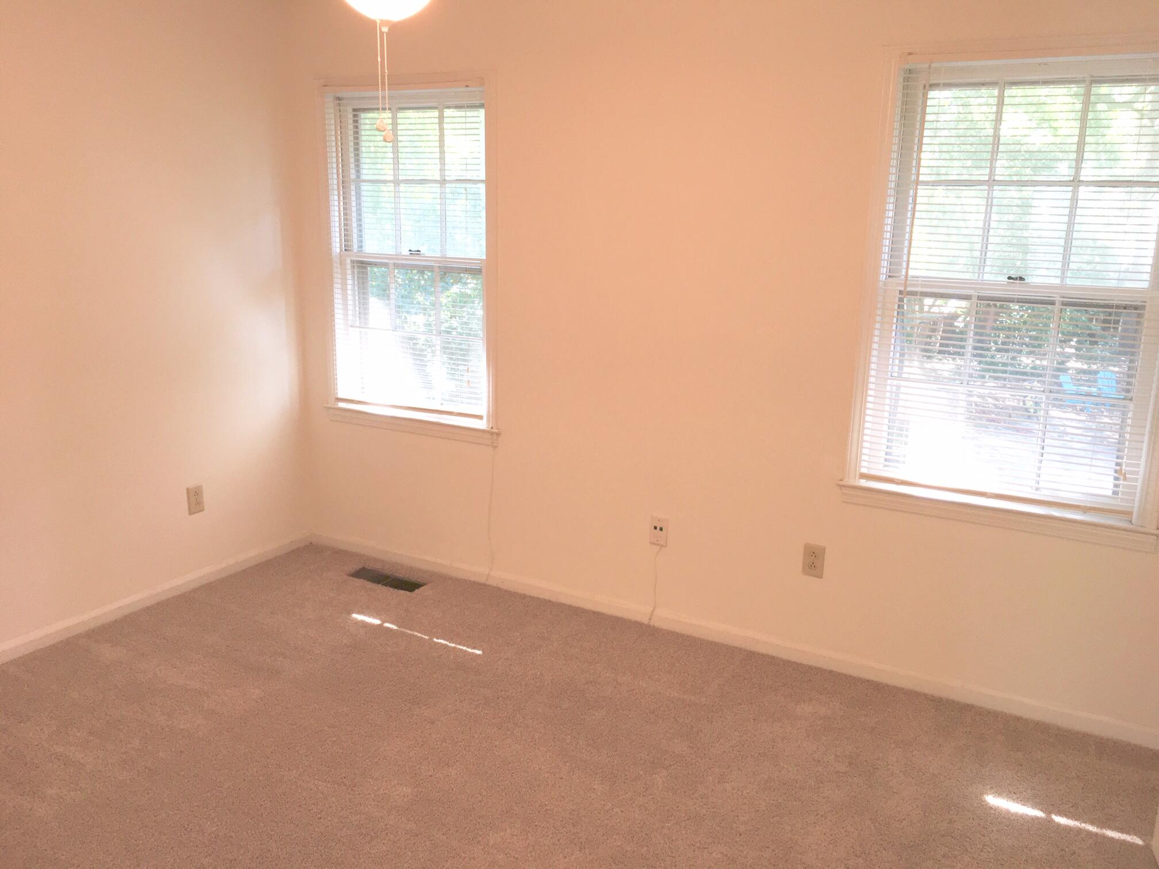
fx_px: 971
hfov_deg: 61.7
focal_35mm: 29
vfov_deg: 48.2
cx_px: 580
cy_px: 434
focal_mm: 4.15
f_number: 2.2
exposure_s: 1/30
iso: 50
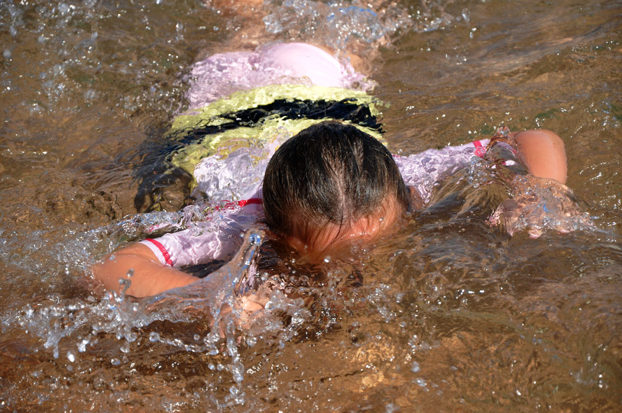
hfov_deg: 13.1
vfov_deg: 8.7
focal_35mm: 158
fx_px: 2718
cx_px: 311
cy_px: 206
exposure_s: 1/640
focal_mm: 105
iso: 200
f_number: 6.3
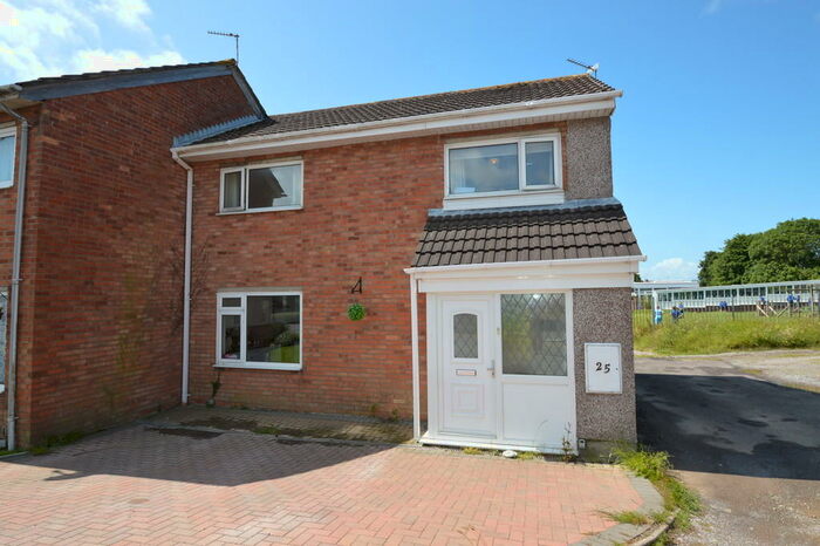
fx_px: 410
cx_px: 410
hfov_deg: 90.0
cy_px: 273
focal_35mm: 18
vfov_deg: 67.3
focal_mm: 12
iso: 100
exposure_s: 1/200
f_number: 7.1
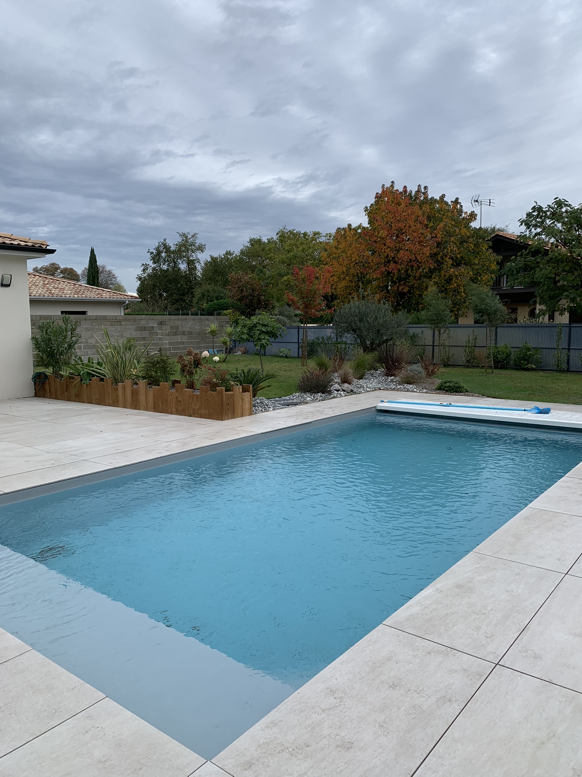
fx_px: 583
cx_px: 291
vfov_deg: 67.3
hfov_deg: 53.1
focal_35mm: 26
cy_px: 388
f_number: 1.8
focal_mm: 4.25
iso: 25
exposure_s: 1/656
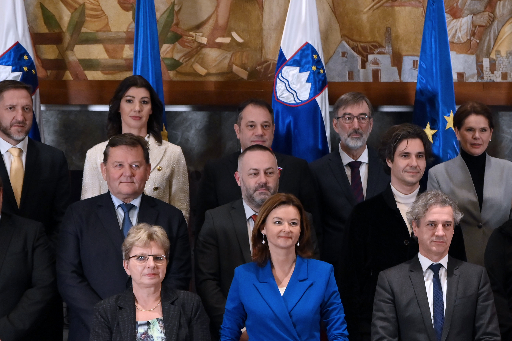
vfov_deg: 10.4
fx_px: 1848
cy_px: 341
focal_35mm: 130
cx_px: 420
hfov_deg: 15.7
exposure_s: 1/125
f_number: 4
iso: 2500
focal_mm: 60
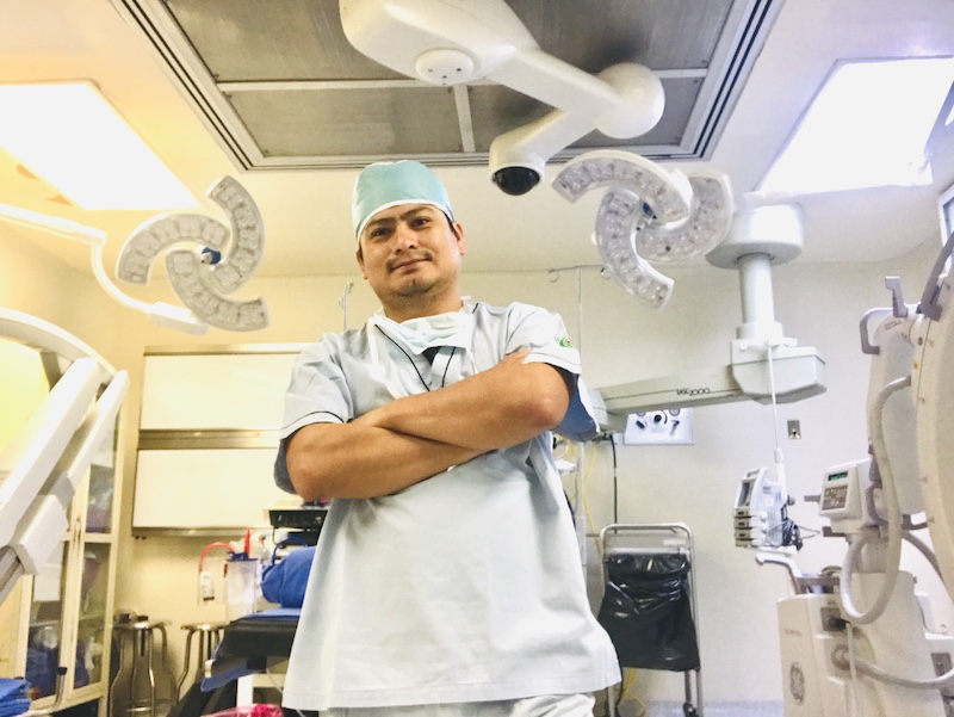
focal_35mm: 32
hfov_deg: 56.8
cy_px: 358
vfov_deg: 44.2
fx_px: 882
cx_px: 477
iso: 125
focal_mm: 2.87
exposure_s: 1/30
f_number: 2.2
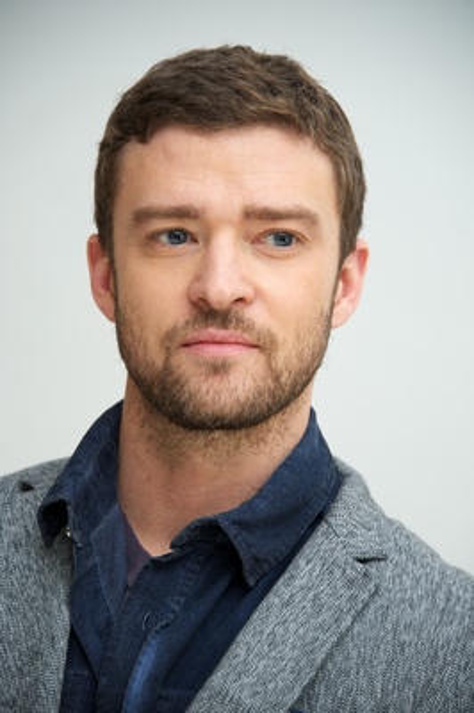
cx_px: 237
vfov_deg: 9.8
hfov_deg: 6.5
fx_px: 4154
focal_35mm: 210
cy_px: 356
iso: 500
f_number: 6.3
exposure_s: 1/80
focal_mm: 210
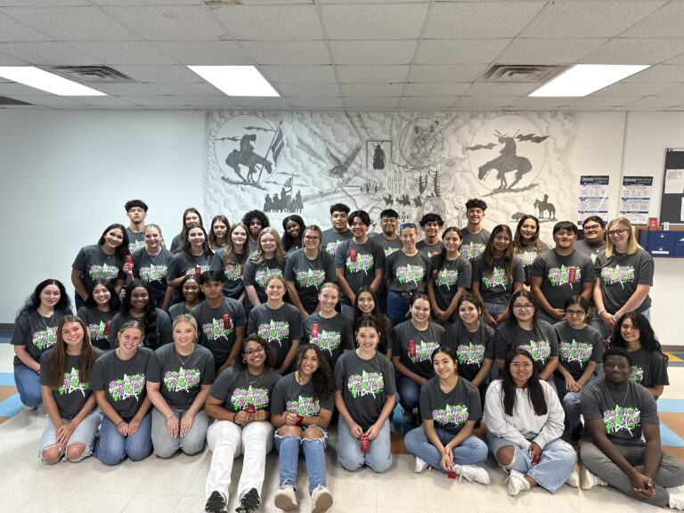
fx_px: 474
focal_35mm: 24
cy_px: 256
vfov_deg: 56.8
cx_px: 342
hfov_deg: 71.6
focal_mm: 6.86
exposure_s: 1/60
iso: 125
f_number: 1.78
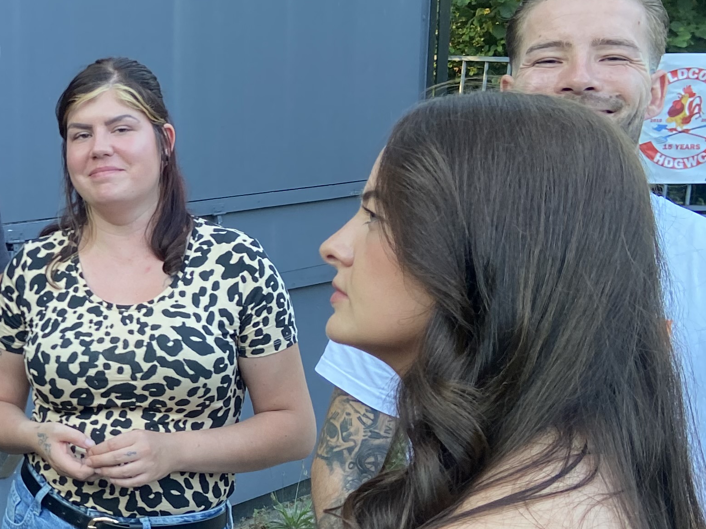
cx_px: -69
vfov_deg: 21.6
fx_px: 1387
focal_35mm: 68
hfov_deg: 26.4
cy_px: 307
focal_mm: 4.25
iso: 80
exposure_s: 1/121
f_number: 1.8
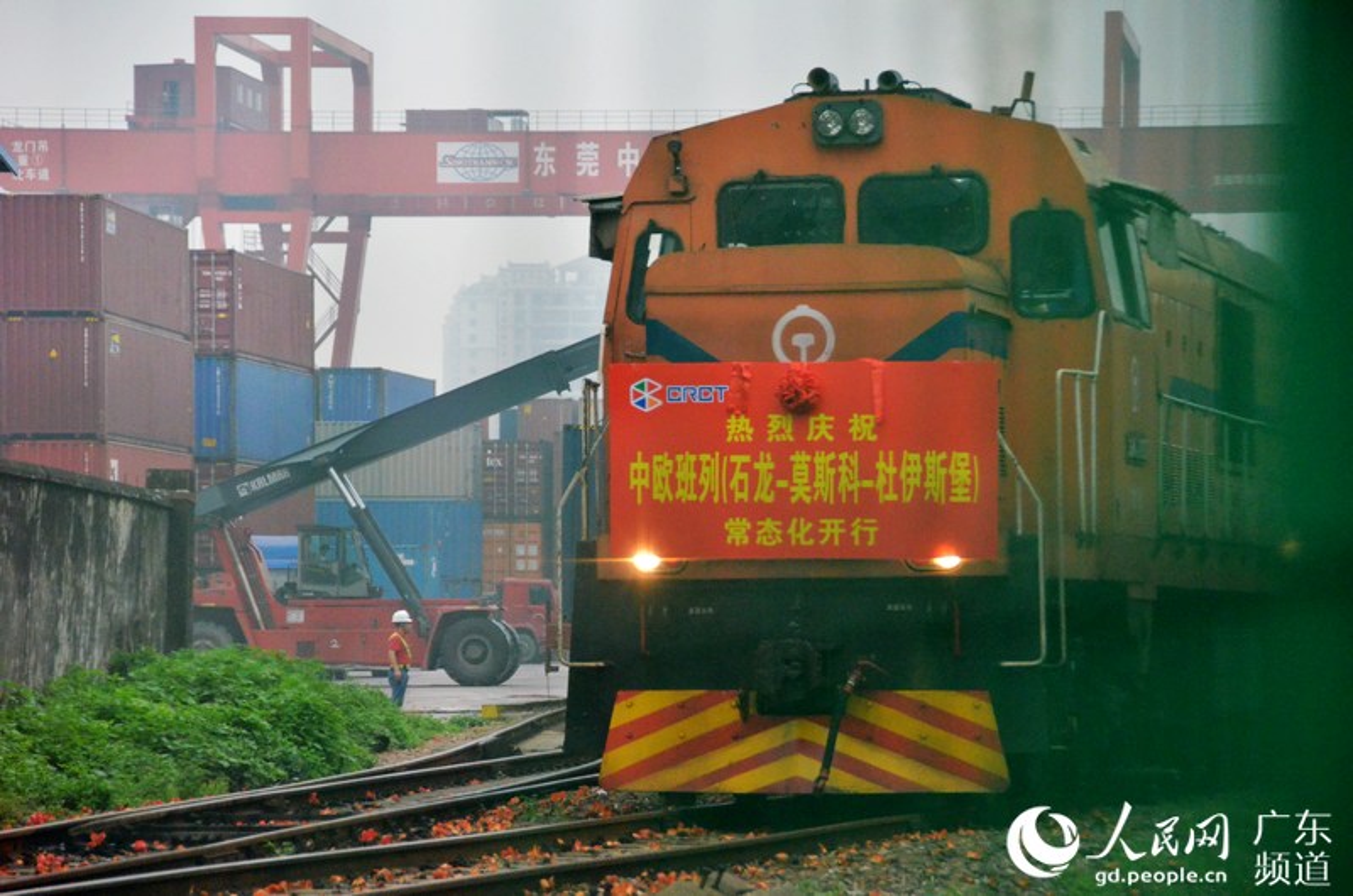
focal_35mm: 158
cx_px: 676
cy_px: 448
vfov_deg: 8.7
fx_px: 5908
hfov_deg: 13.1
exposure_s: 1/500
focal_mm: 105
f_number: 5.6
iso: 4000
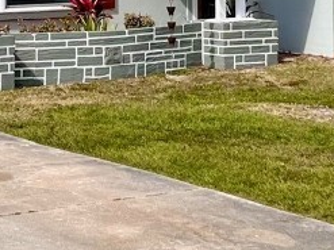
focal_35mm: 108
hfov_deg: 17.9
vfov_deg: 12.8
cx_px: 35
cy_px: -158
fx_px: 1042
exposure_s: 1/4854
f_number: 1.6
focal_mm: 5.1
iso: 50
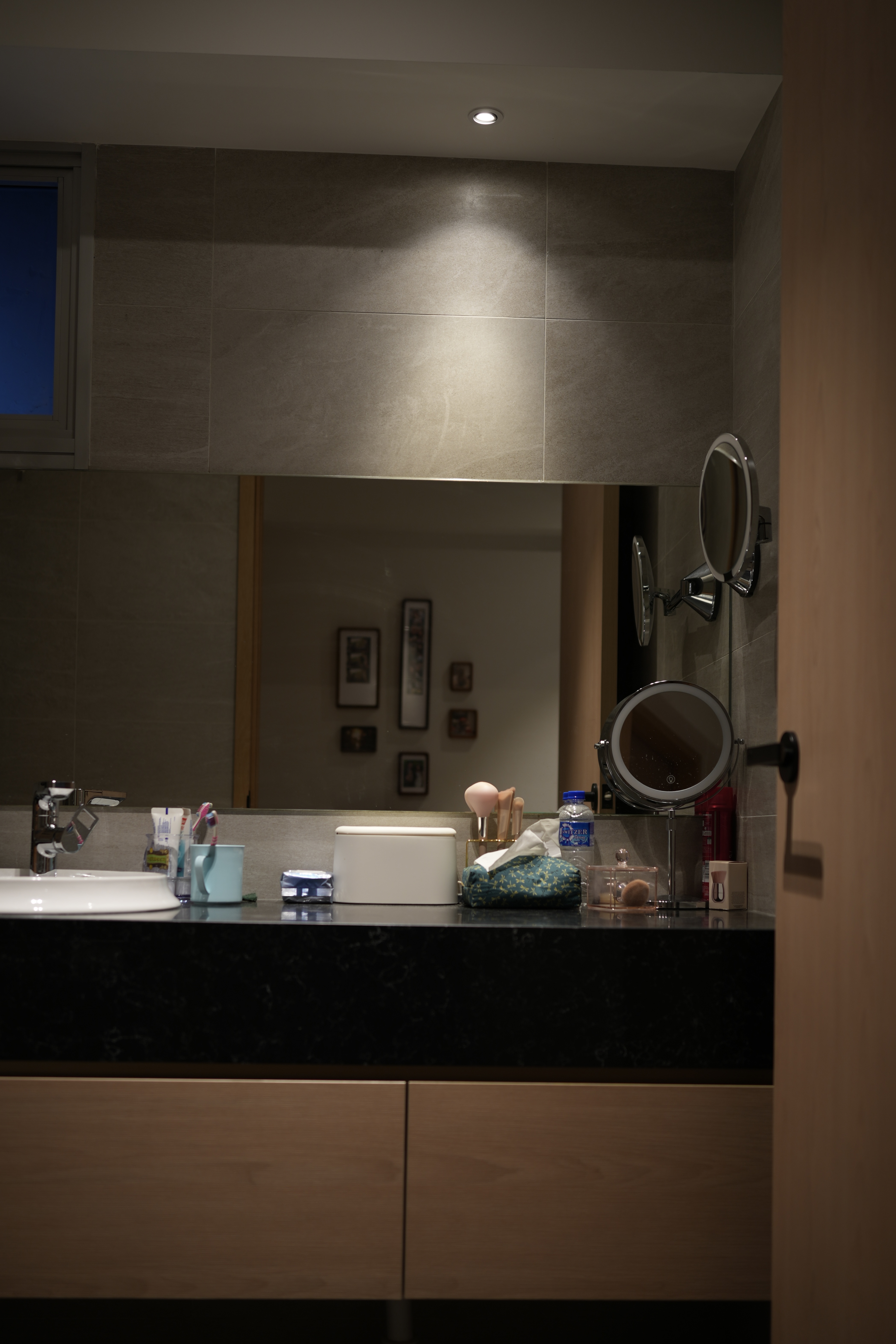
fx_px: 1307
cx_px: 448
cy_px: 672
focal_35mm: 35
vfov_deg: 54.4
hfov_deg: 37.9
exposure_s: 1/50
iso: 100
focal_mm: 35
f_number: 2
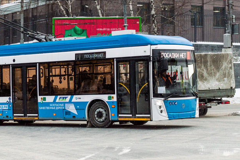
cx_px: 57
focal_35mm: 102
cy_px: 41
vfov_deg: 13.4
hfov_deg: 19.9
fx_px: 680
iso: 200
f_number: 5
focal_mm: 35
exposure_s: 1/500
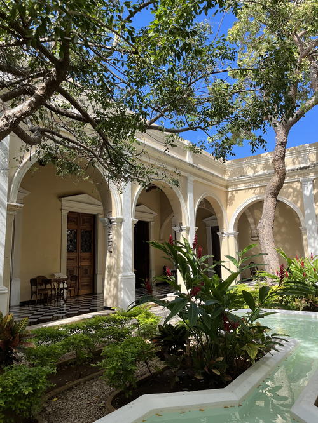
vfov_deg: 67.3
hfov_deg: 53.1
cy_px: 212
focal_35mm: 26
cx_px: 159
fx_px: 318
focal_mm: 5.1
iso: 50
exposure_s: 1/1175
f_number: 1.6
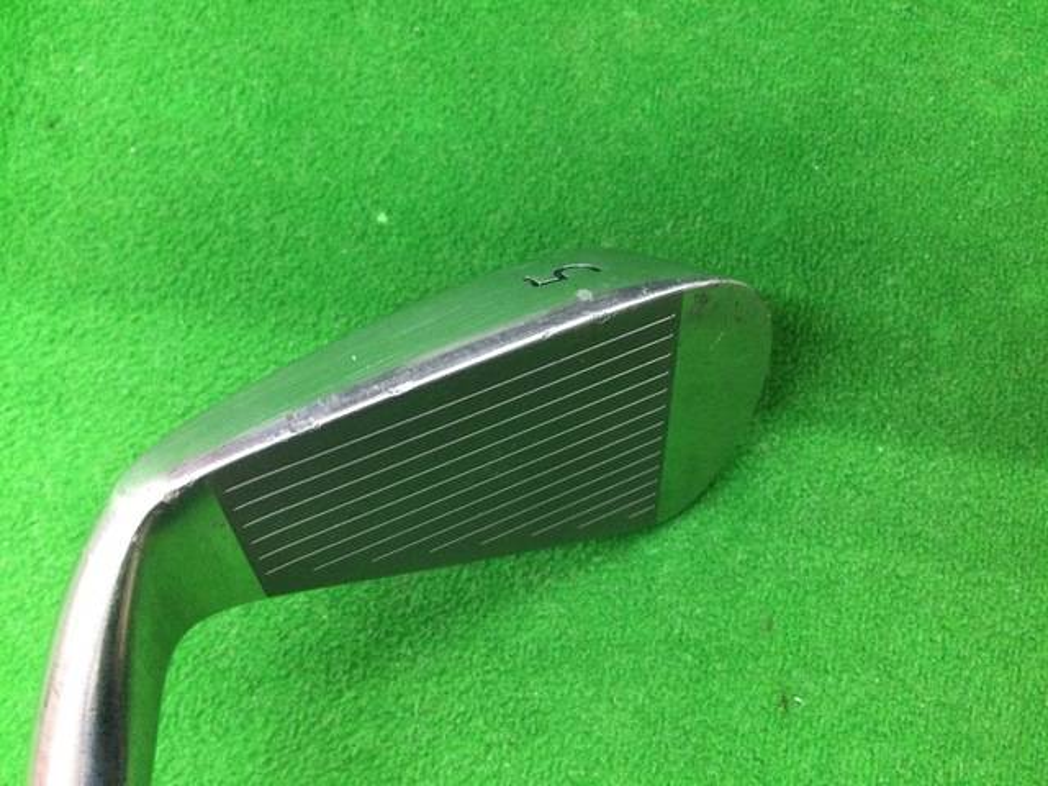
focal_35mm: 31
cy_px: 393
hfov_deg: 58.4
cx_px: 524
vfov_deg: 45.4
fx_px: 939
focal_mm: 3.3
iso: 200
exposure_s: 1/24
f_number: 2.4
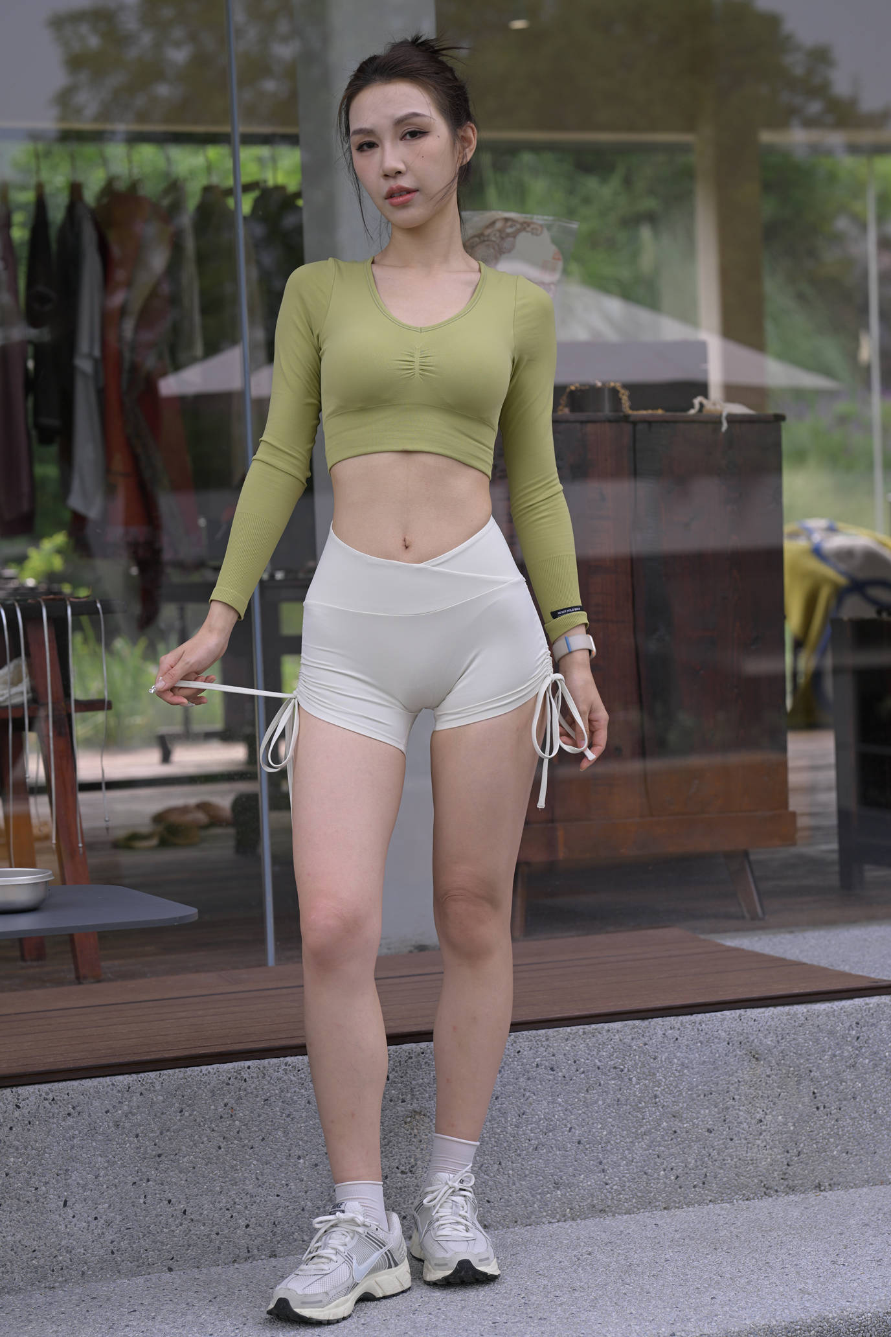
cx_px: 446
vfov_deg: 23.9
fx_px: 3155
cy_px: 668
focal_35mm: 85
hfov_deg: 16.1
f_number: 4.5
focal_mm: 85
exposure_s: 1/320
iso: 100
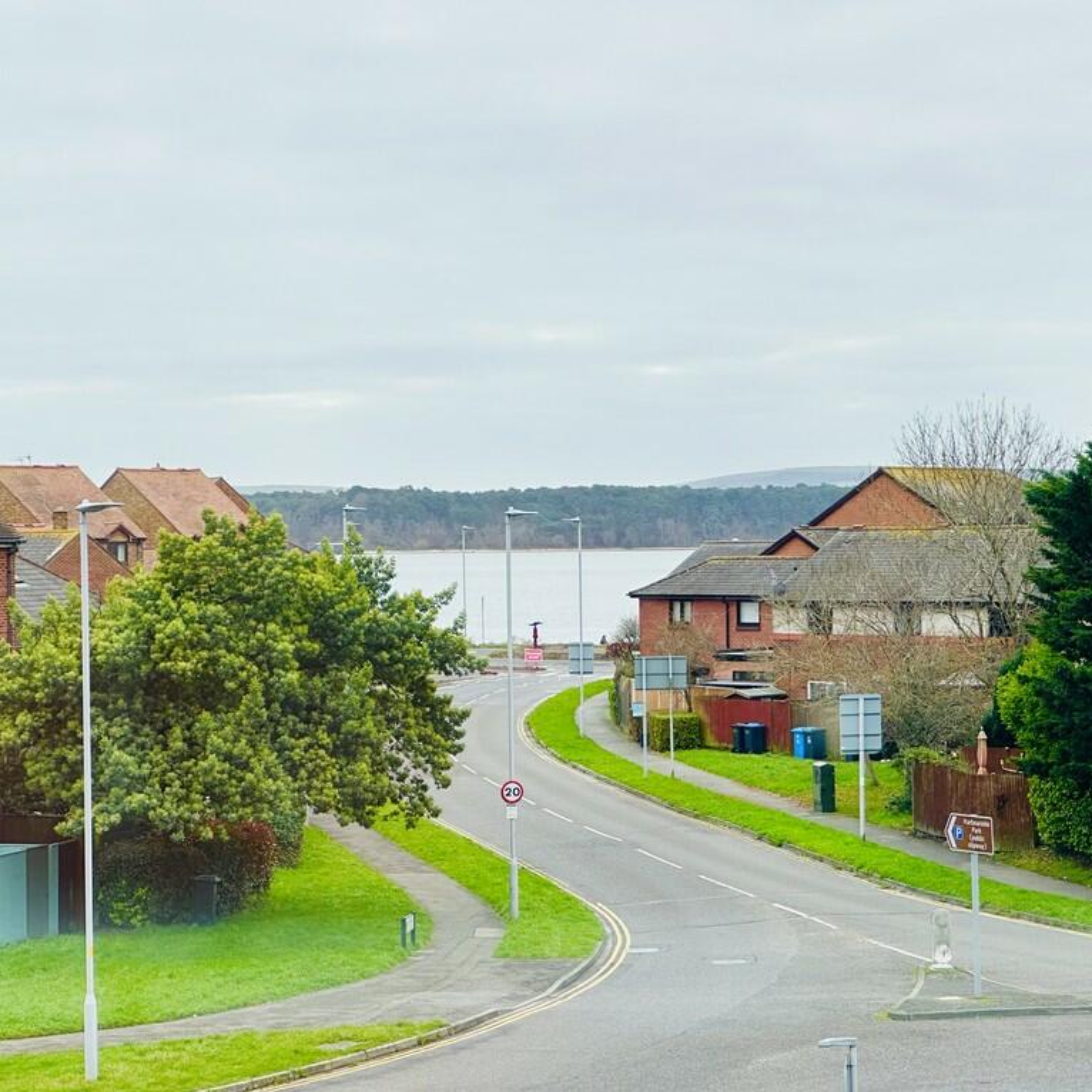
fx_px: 3248
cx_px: 707
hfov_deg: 19.0
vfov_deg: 19.1
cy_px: 546
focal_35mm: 91
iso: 32
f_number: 2.8
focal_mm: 9
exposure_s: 1/143
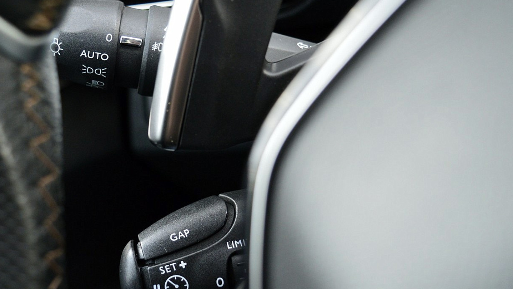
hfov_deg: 36.7
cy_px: 146
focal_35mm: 57
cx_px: 206
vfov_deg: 21.2
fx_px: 771
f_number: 4
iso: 800
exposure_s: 1/60
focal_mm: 27
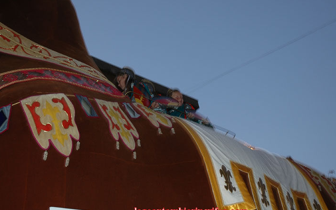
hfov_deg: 37.8
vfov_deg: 24.2
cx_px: 150
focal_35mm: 54
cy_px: 95
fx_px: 491
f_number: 4.5
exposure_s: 1/15
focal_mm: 31
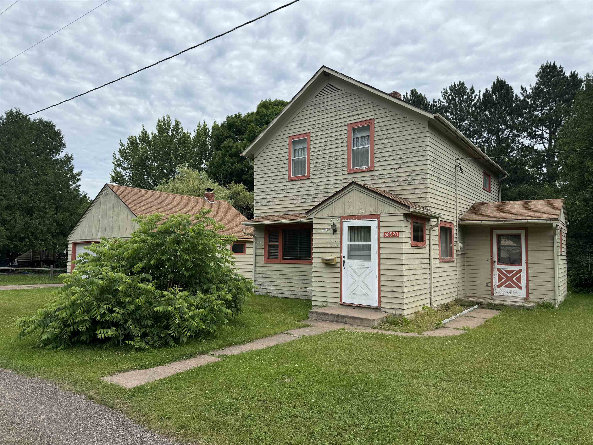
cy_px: 222
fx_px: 411
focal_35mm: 24
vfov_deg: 56.8
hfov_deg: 71.6
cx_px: 296
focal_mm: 6.76
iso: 80
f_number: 1.78
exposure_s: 1/4608
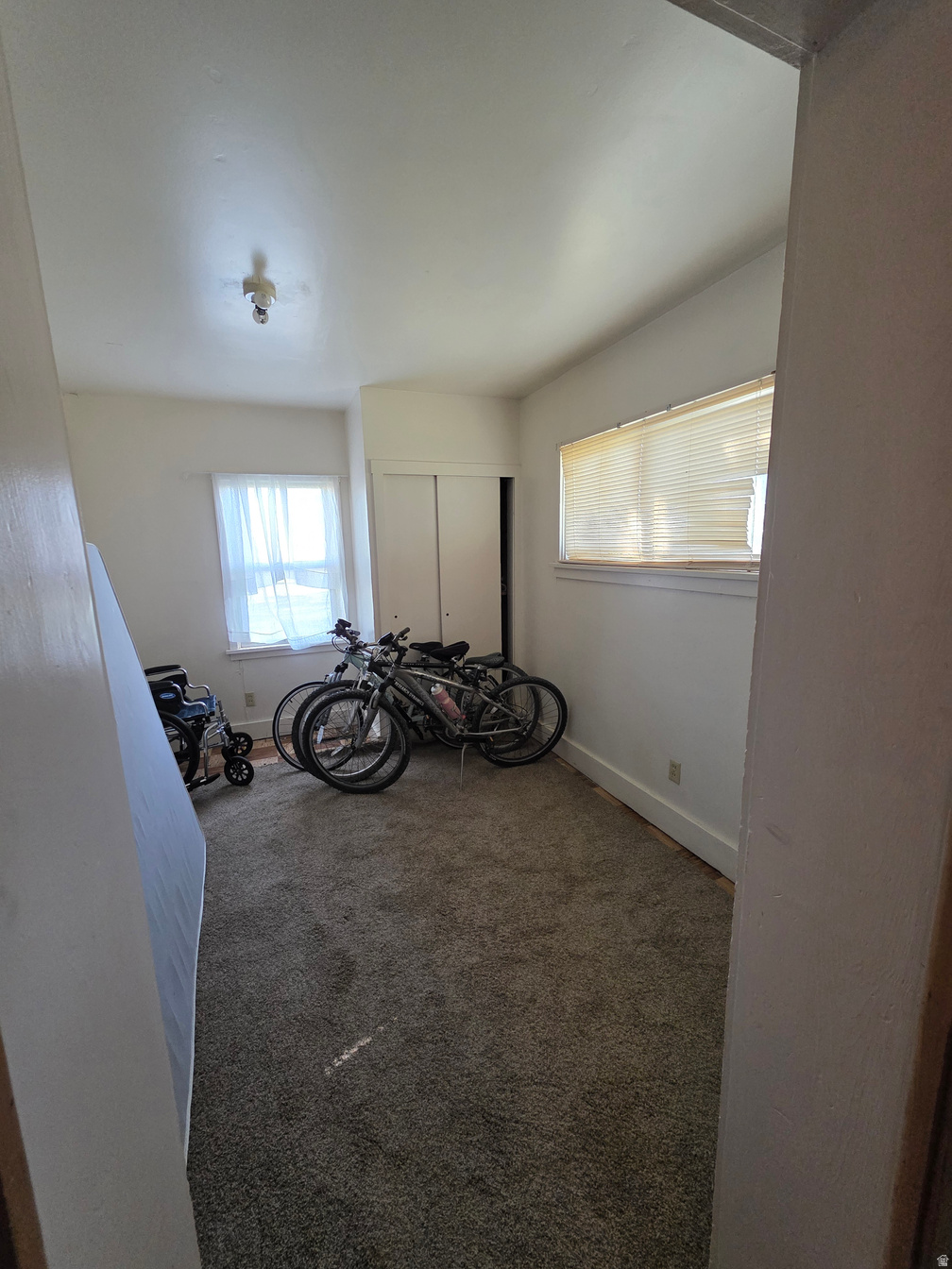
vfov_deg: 106.2
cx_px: 476
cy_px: 634
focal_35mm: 13
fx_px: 477
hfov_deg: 89.9
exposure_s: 1/240
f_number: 1.9
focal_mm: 2.2
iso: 640
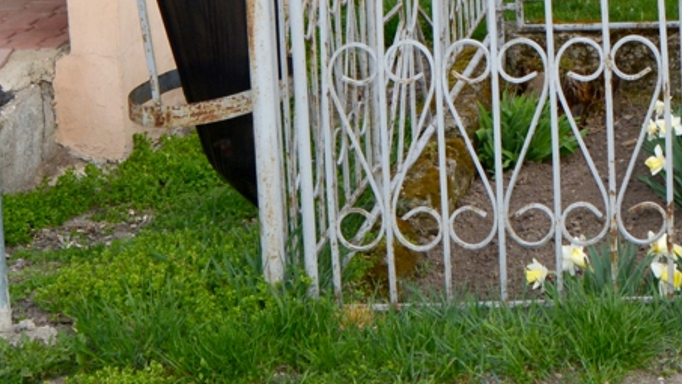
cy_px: -303
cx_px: 855
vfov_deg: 11.3
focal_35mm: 100
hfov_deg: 19.8
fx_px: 1809
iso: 200
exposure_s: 1/200
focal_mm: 18
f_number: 11
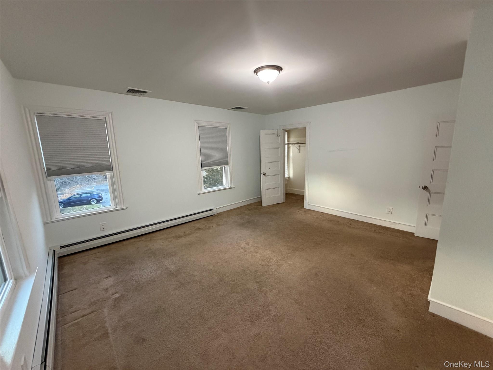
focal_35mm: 14
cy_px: 185
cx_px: 246
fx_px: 199
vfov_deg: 85.7
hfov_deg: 102.1
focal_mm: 2.22
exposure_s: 1/60
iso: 640
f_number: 2.2
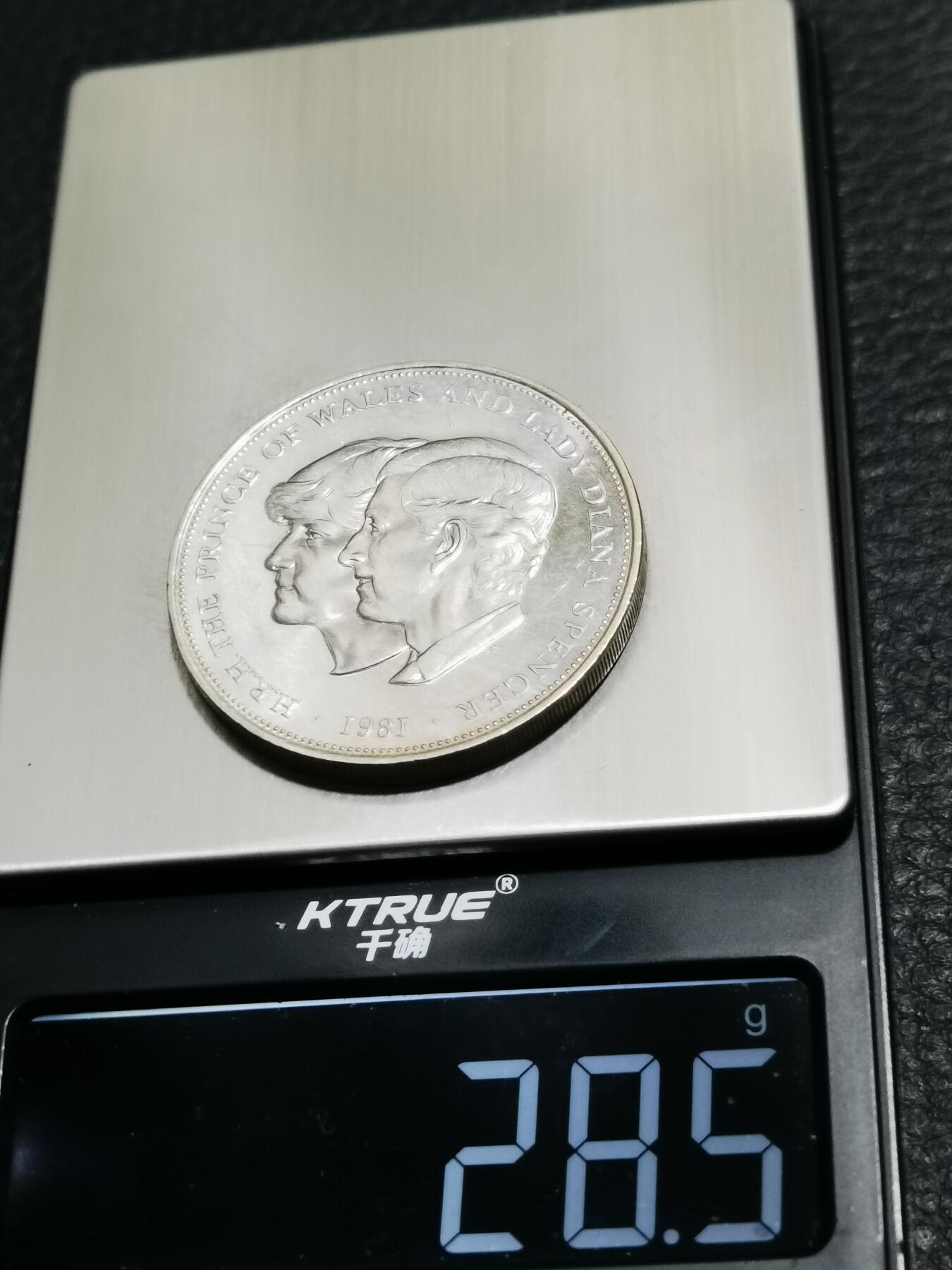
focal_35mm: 61
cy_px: 635
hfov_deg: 24.0
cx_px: 476
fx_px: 2237
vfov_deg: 31.7
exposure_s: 1/100
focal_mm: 6.67
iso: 125
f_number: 1.9
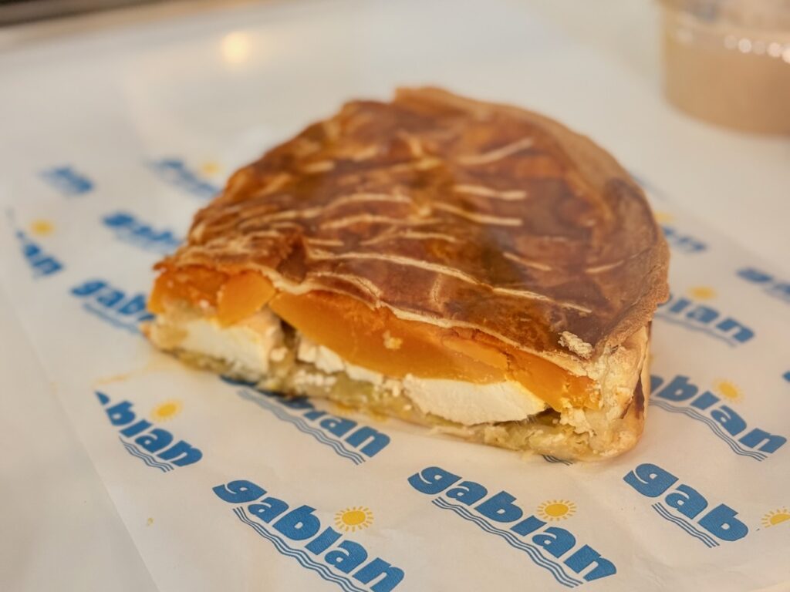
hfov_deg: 39.7
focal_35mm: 48
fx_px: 1095
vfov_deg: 30.3
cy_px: 296
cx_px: 395
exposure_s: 1/100
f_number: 1.78
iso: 200
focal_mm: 6.76
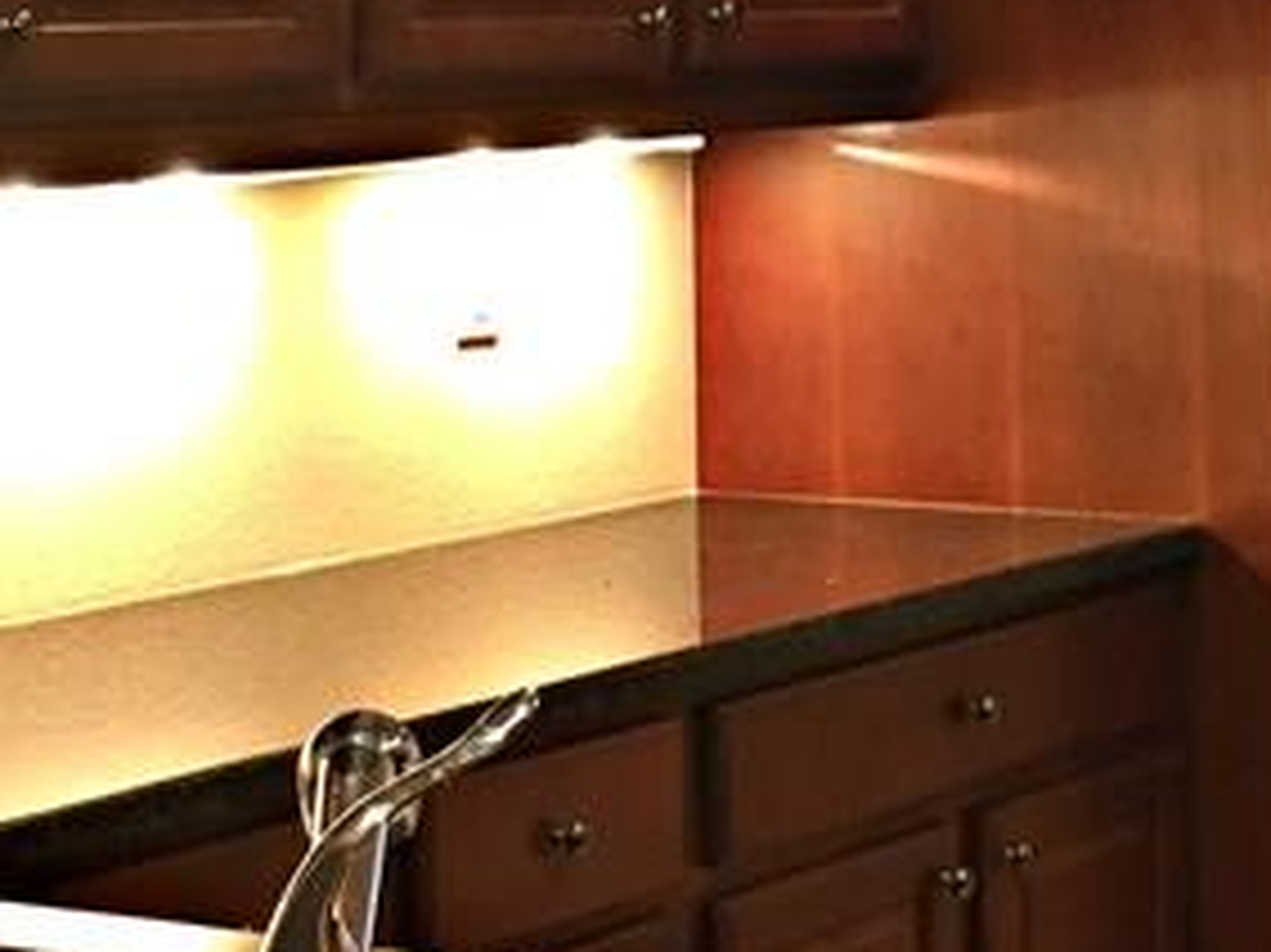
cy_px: 76
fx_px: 3854
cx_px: 1258
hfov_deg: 18.3
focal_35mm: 105
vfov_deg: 13.9
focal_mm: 4.15
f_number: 2.2
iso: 125
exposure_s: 1/30
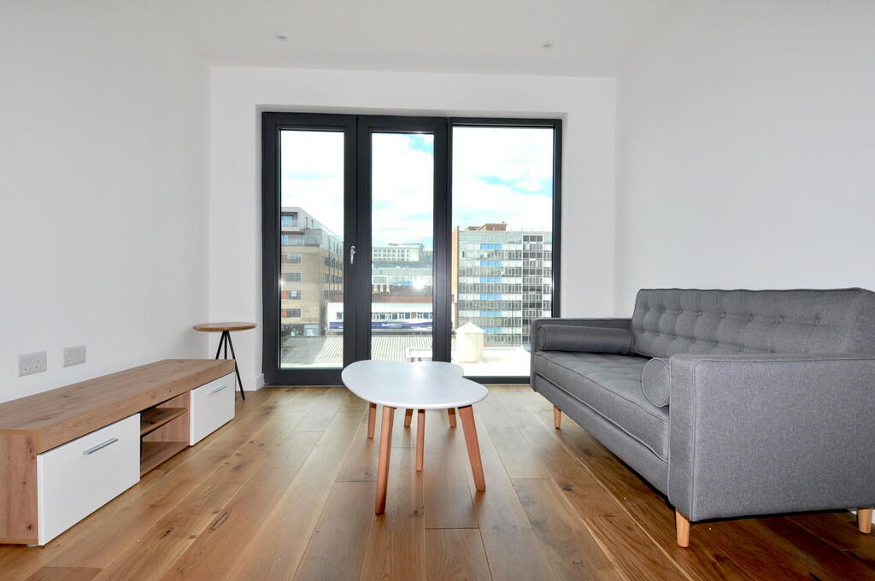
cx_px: 438
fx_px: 437
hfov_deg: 90.1
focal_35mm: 18
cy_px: 290
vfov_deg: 67.2
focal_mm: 12
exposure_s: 1/200
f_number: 10
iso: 200
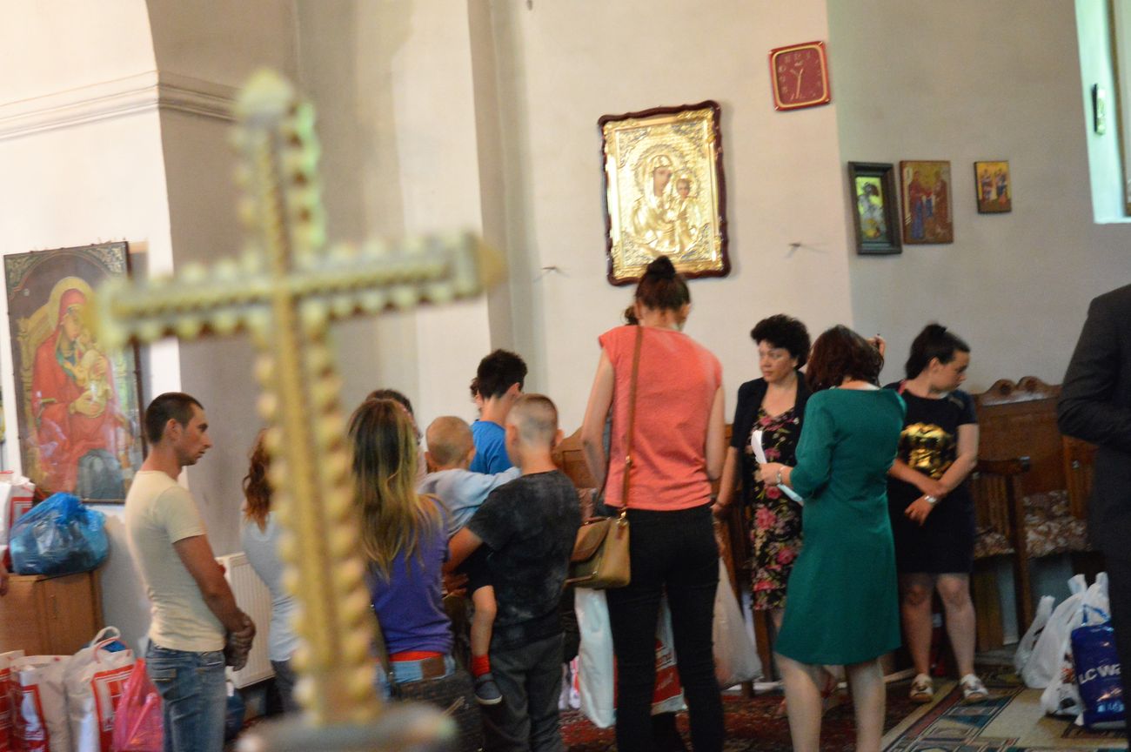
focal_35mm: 40
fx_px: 1271
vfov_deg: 32.9
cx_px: 566
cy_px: 376
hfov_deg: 48.0
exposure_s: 1/20
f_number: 4
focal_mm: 27
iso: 3200
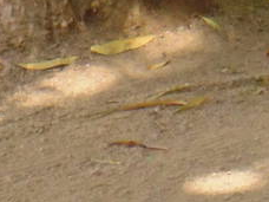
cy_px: 299
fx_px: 6217
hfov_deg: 2.4
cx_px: 940
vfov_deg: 1.9
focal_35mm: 800
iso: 160
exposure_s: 1/100
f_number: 5
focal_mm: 20.1
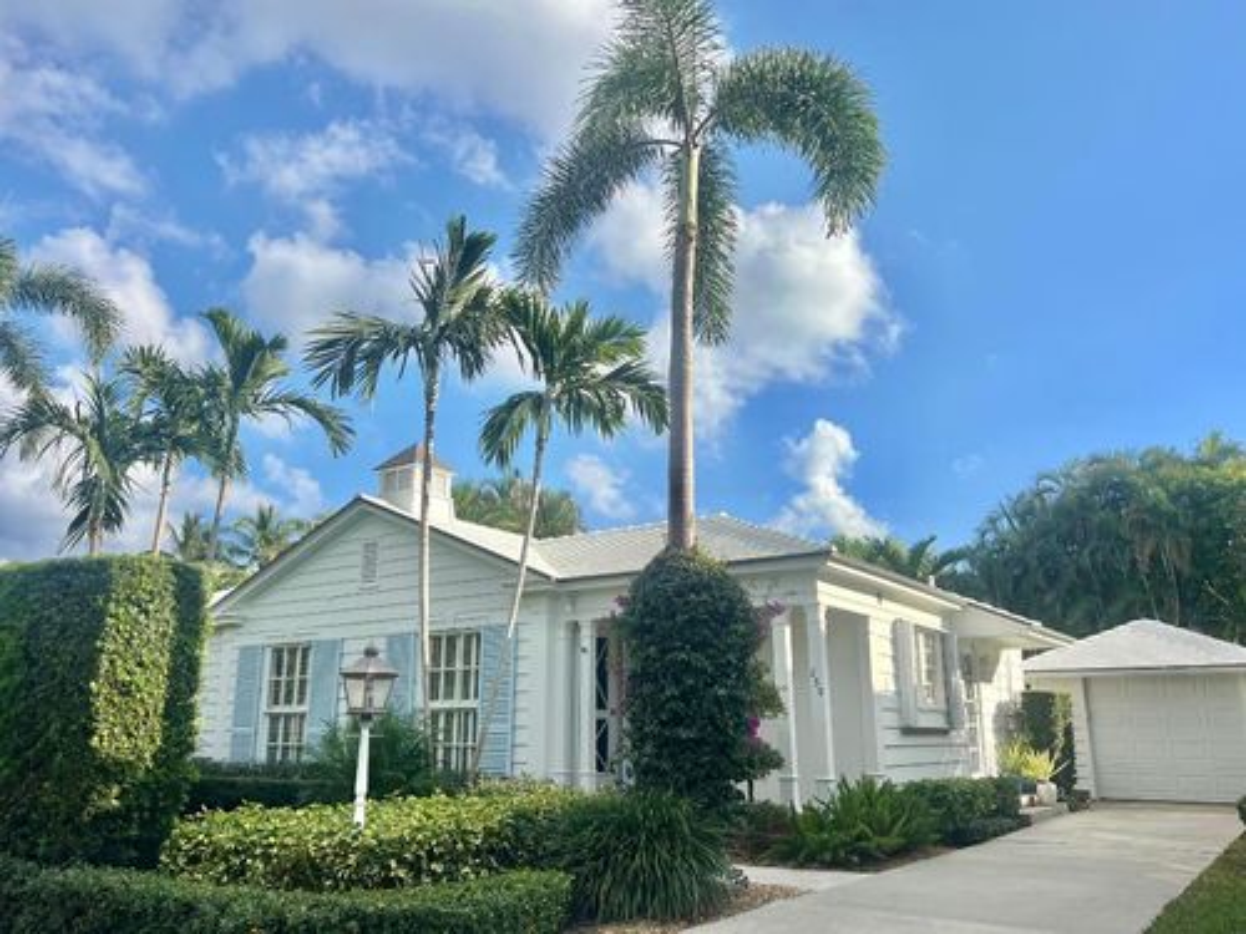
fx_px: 936
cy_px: 467
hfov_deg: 67.3
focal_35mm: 26
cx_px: 623
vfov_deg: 53.1
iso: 50
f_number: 1.5
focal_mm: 5.7
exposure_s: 1/4630
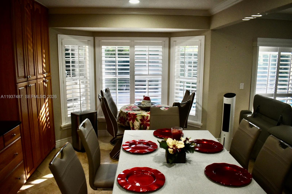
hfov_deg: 67.4
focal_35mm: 27
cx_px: 146
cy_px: 97
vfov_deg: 47.9
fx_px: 219
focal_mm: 18
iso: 1250
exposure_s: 1/500
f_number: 3.5
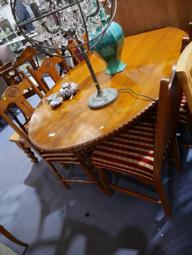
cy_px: 128
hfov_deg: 49.8
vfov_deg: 63.4
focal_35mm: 28
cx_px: 96
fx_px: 207
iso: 640
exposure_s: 1/60
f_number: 3.5
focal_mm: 14
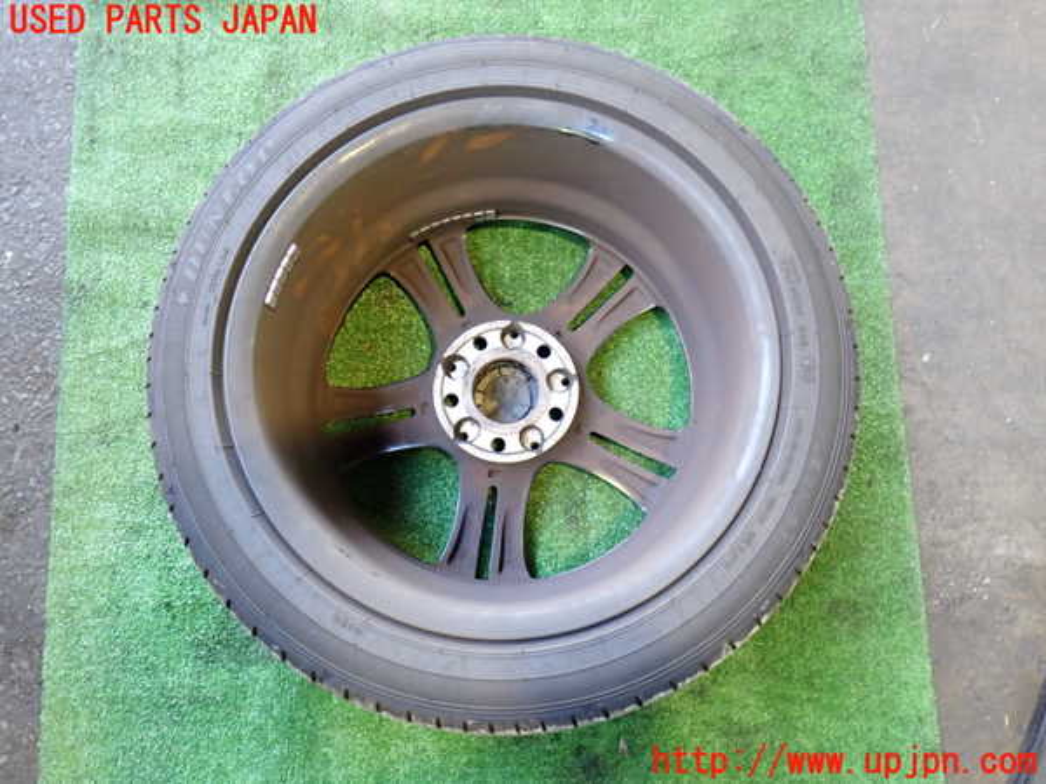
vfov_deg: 46.8
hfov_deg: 60.0
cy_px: 392
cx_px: 523
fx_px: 907
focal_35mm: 30
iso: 400
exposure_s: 1/30
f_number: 2.3
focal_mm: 5.4
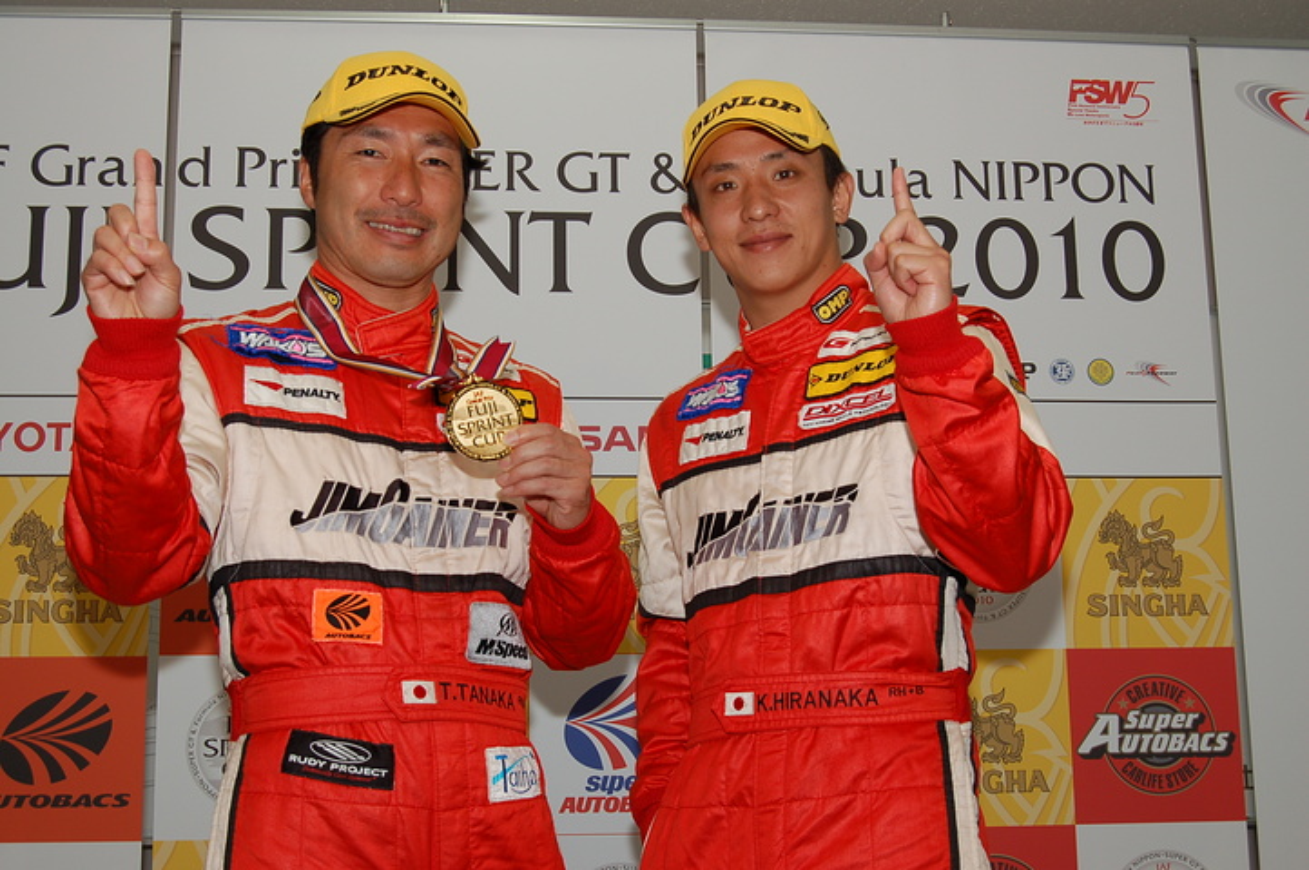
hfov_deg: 38.9
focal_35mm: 51
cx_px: 654
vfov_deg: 26.4
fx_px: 1853
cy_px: 435
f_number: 8
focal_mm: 34
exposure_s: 1/60
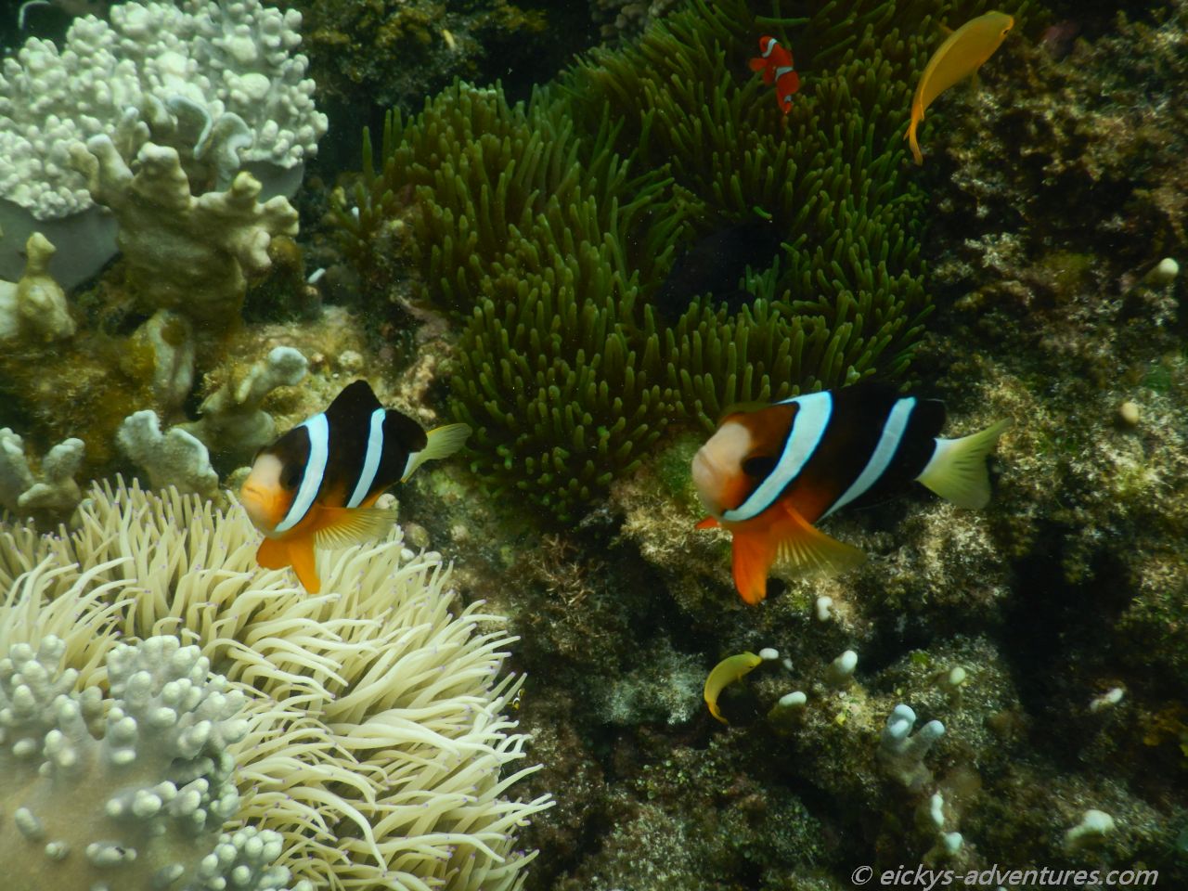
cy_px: 446
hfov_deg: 46.8
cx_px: 594
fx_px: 1373
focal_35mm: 40
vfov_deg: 36.0
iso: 125
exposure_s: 1/160
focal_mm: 7.2
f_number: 4.2
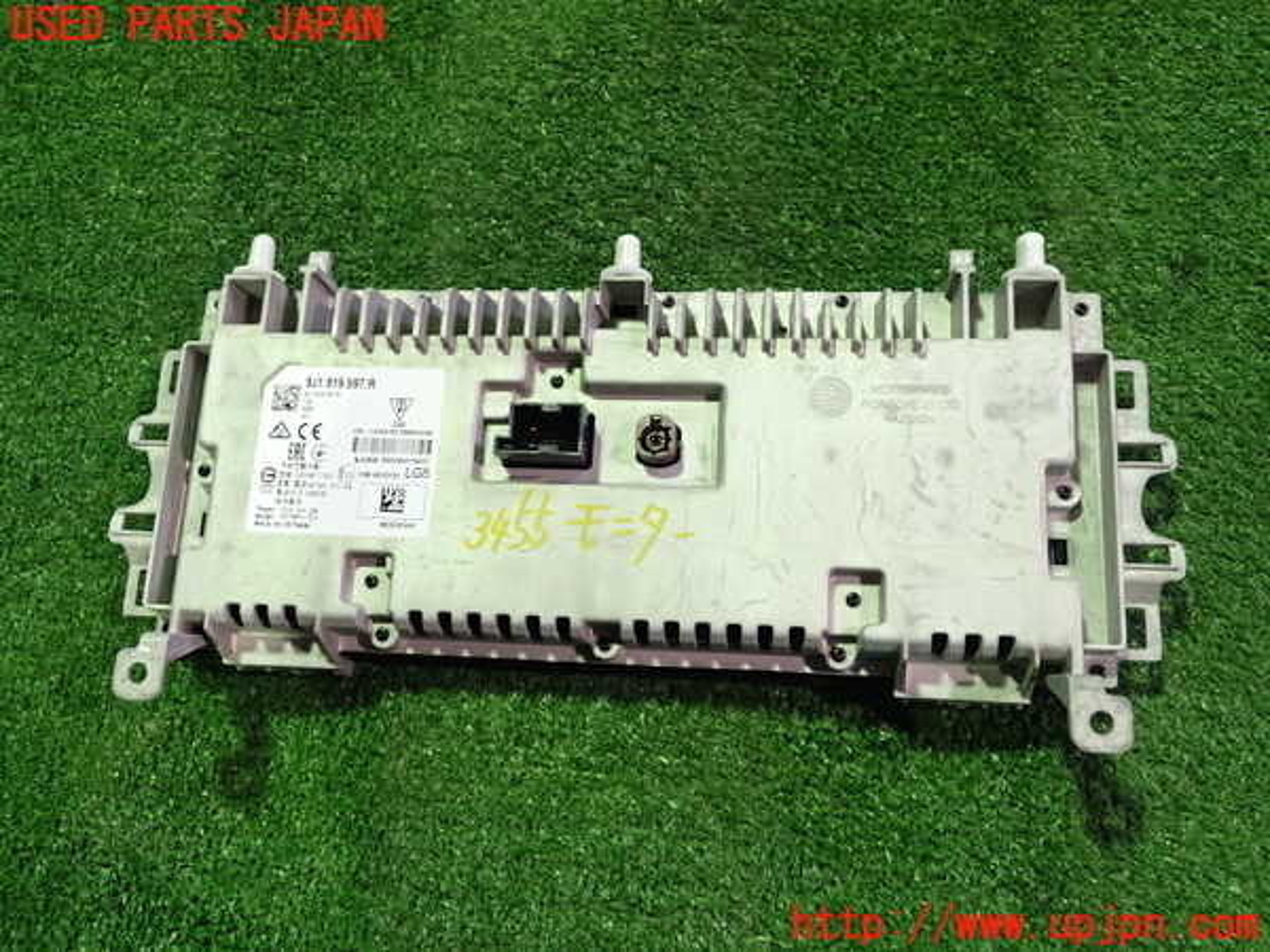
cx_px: 635
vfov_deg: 46.8
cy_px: 476
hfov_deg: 60.0
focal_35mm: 30
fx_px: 1101
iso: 320
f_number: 2.3
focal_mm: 5.4
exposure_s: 1/30
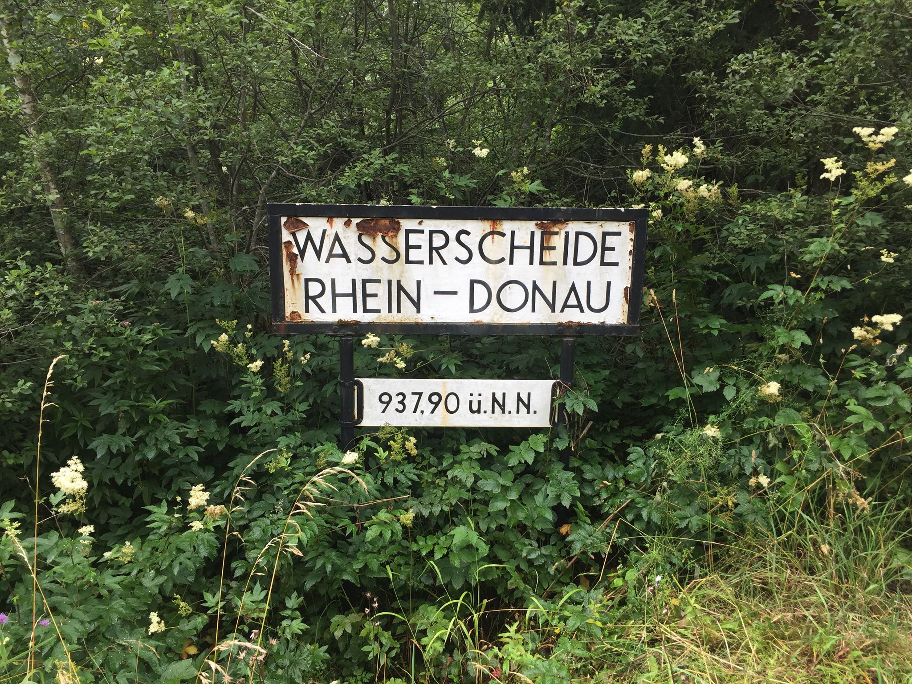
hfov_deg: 61.7
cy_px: 342
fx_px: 764
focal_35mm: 29
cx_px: 456
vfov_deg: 48.2
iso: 32
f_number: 2.2
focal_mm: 4.15
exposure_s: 1/221
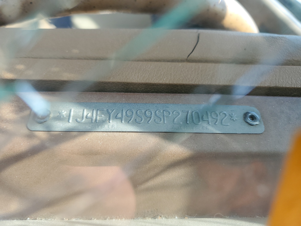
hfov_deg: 67.3
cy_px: 113
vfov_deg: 53.1
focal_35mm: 26
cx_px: 150
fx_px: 226
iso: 50
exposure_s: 1/250
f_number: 1.5
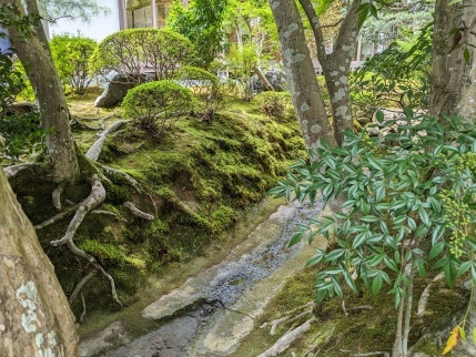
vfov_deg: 49.8
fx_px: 385
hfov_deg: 63.3
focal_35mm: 28
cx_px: 212
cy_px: 176
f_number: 1.85
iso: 42
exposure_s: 1/223
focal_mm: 6.81
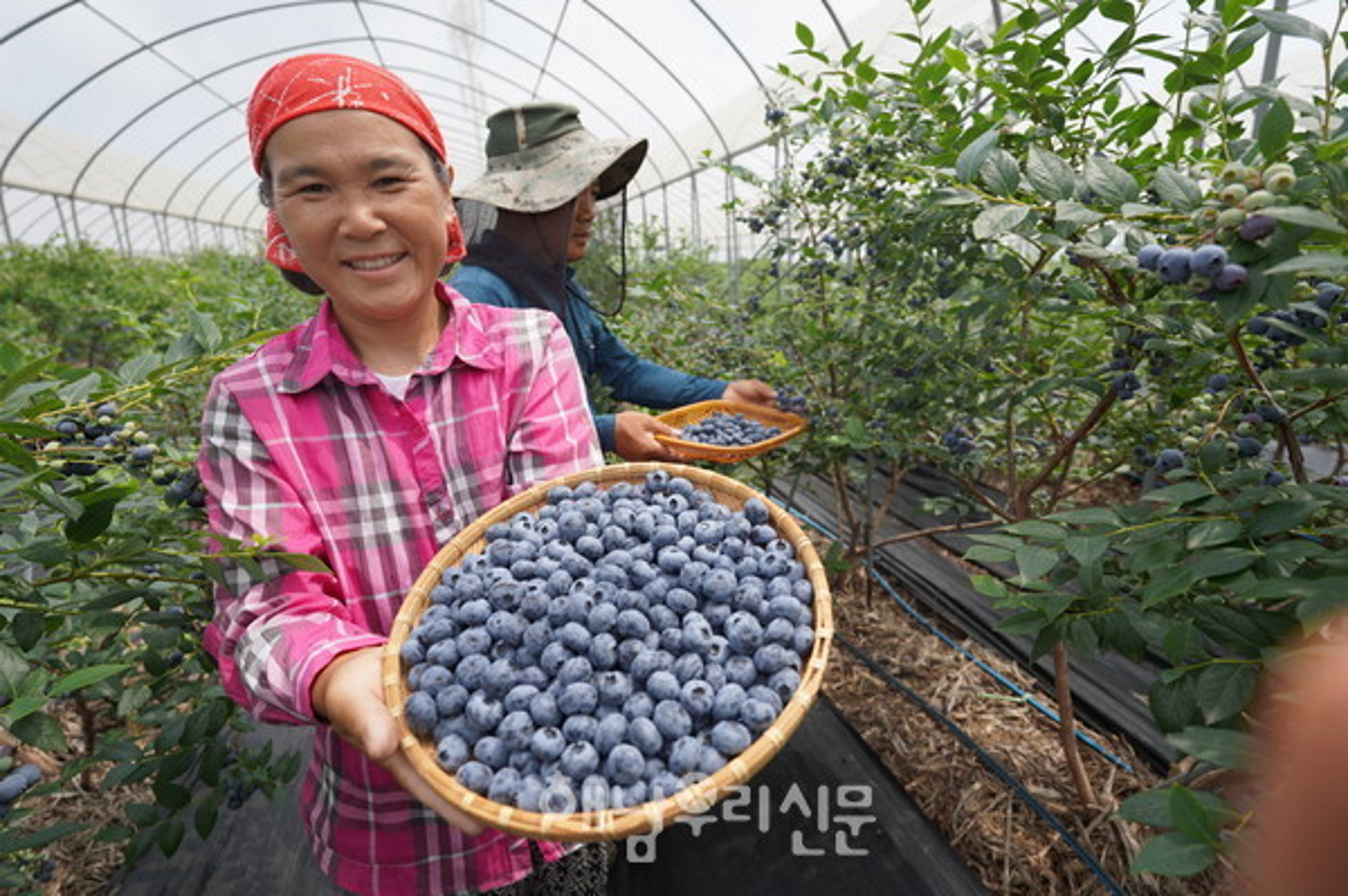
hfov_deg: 91.7
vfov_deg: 68.8
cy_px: 448
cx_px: 674
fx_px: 655
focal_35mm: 18
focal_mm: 17.5
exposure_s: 1/400
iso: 100
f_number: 4.5
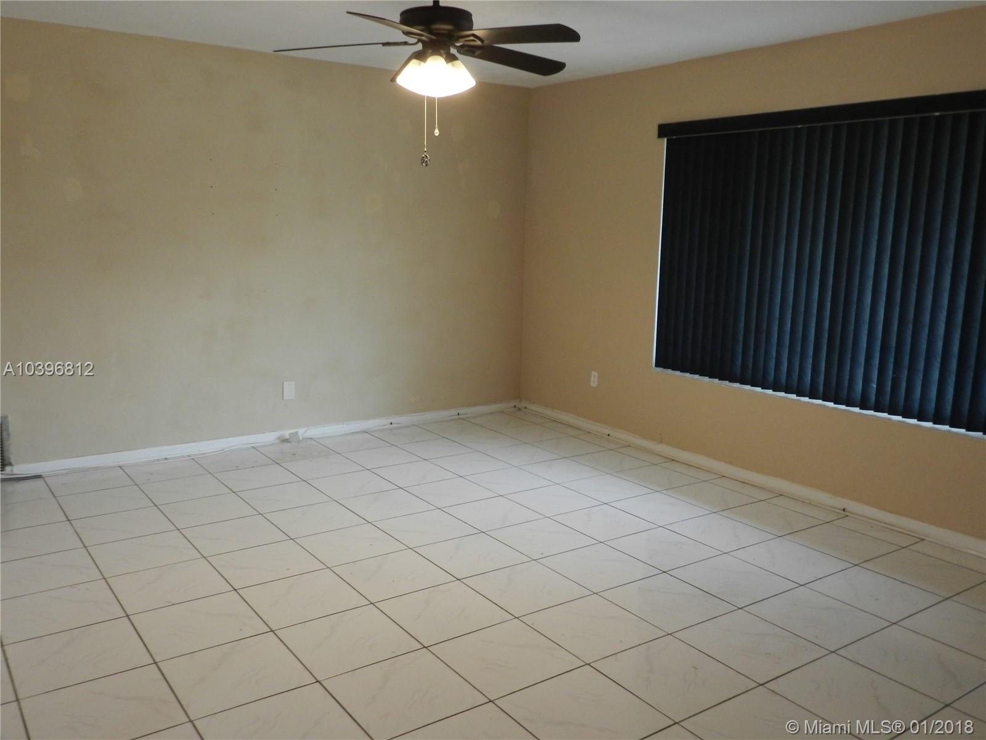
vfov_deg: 49.7
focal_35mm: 28
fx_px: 798
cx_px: 493
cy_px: 370
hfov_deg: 63.4
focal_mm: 5
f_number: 3.6
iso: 320
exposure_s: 1/30
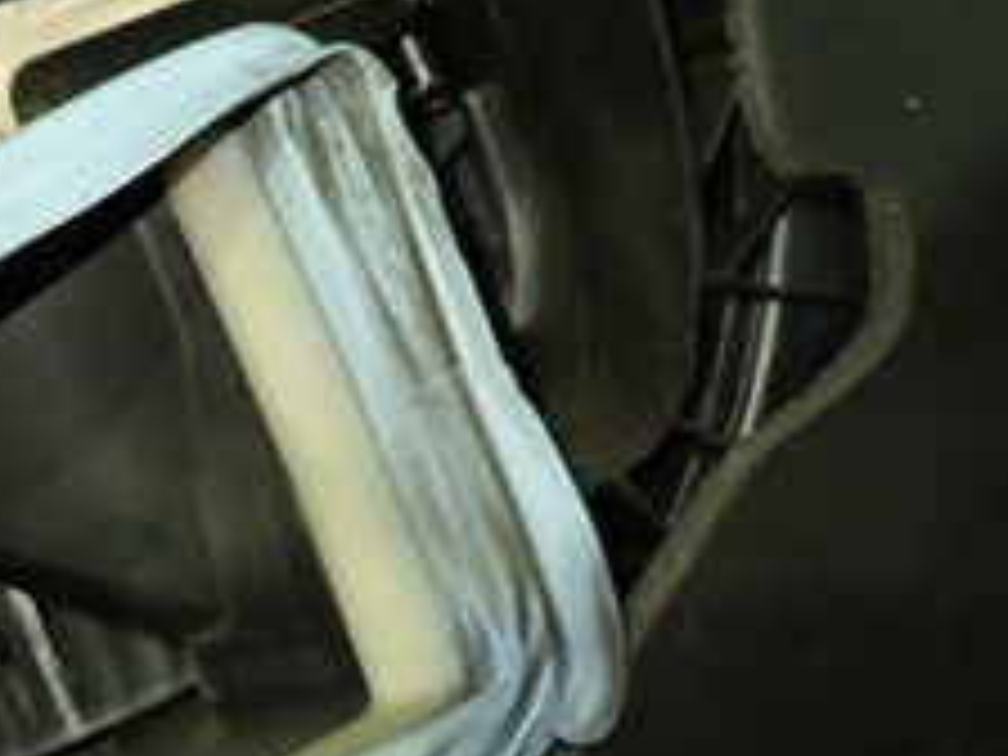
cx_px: 18
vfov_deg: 21.9
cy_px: 454
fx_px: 1951
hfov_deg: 27.4
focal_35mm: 67
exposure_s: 1/30
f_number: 2
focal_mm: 4.5
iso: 640
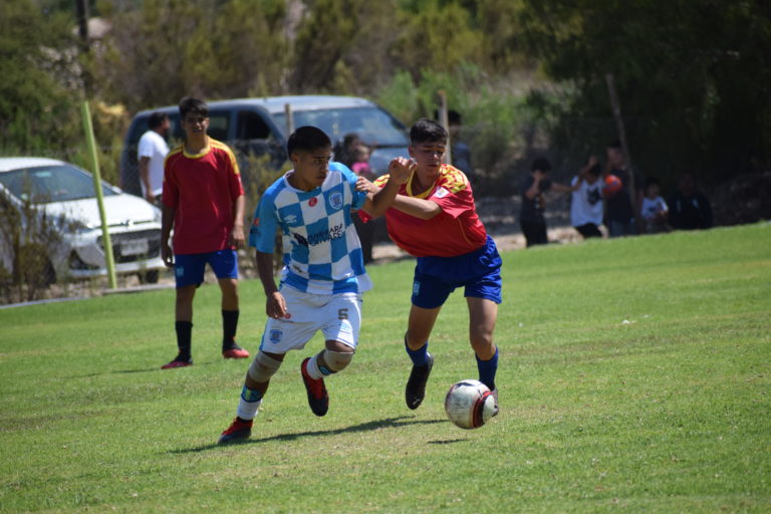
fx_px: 8673
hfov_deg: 5.1
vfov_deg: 3.4
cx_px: 386
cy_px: 257
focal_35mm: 405
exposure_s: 1/1600
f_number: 6.3
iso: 400
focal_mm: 270
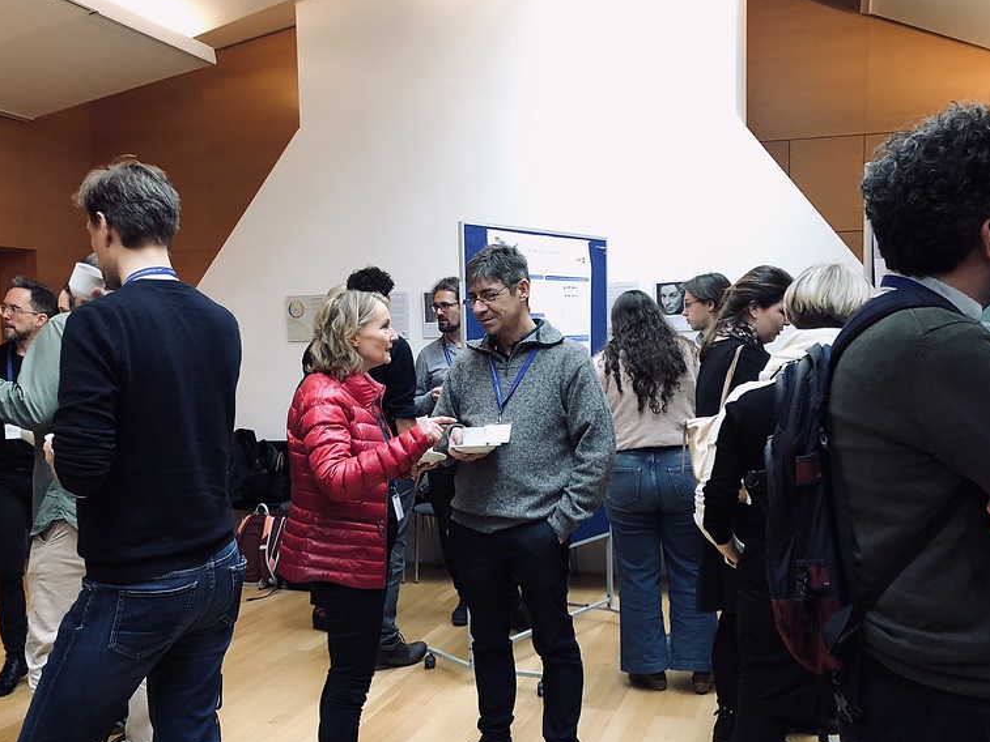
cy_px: 443
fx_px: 1058
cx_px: 460
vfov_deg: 38.5
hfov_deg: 50.1
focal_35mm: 37
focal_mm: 4
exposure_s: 1/20
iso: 40
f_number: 1.8
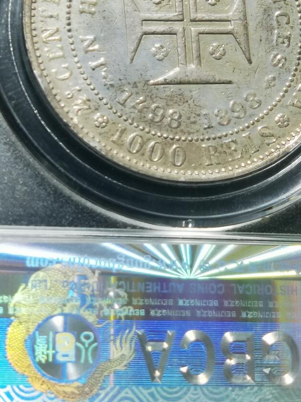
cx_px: 197
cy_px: 148
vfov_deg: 18.5
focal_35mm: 106
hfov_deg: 13.9
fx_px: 1229
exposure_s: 1/100
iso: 100
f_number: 1.9
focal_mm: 6.67
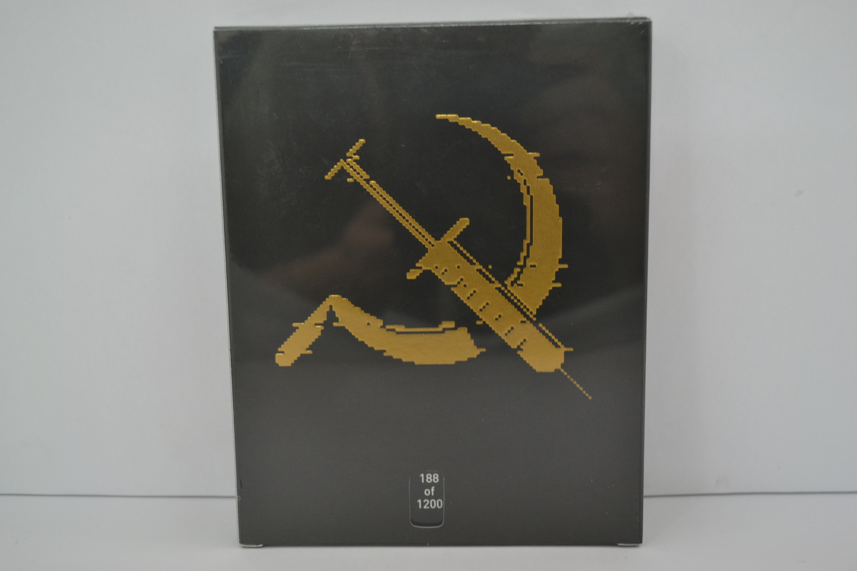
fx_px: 928
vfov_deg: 34.2
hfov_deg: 49.6
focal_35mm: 39
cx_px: 428
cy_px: 286
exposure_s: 1/15
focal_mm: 26
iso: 560
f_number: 4.2
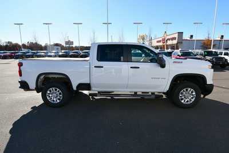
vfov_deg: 59.5
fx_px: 134
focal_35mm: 21
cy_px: 76
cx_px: 114
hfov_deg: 81.2
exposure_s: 1/250
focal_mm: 14
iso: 100
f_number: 8
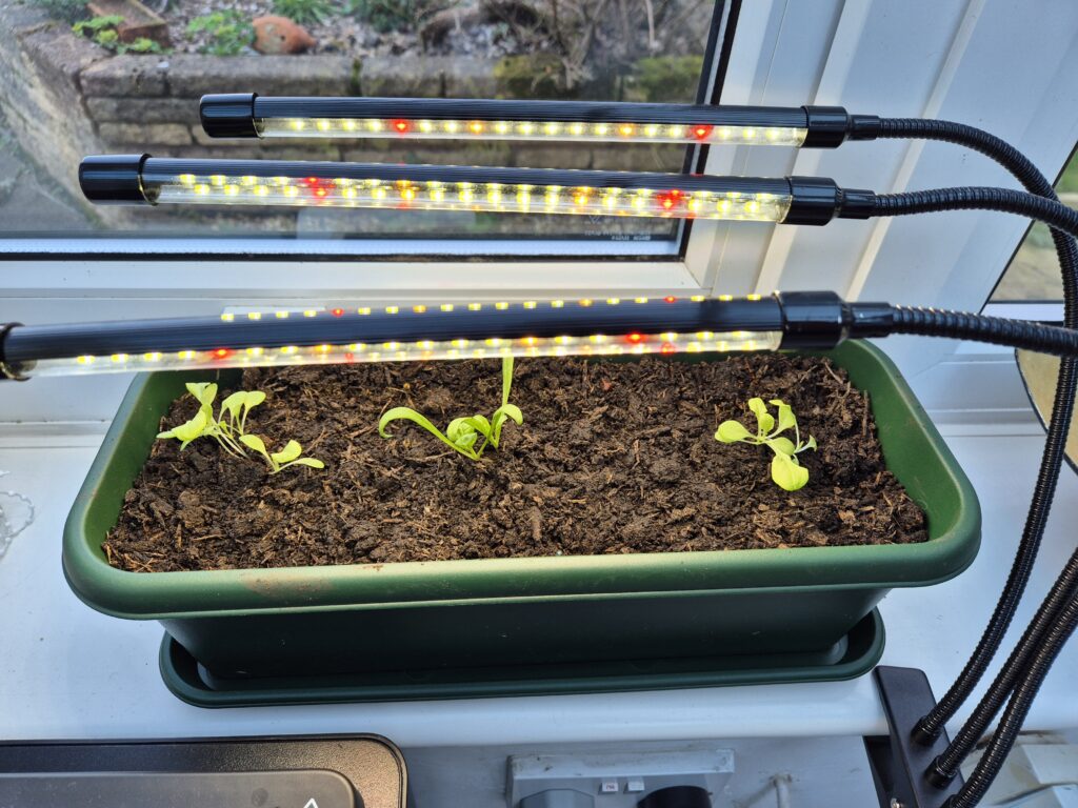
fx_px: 716
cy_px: 404
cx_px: 539
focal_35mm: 23
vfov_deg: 58.9
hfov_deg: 73.9
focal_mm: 5.4
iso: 50
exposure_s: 1/180
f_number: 1.8
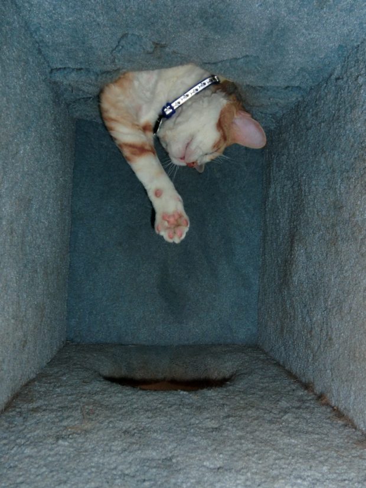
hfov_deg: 49.7
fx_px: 395
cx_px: 183
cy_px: 244
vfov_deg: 63.5
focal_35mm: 28
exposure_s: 1/15
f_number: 3
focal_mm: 5
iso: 250
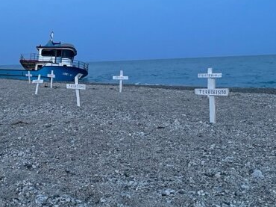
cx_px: 54
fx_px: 359
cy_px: 87
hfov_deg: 40.3
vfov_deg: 32.1
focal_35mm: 45
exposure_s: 1/52
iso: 400
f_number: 1.6
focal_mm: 4.2
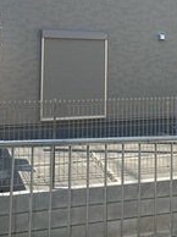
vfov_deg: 35.6
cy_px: 46
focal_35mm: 52
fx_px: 355
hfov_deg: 27.0
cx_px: 159
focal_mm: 3.99
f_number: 1.8
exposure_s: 1/1156
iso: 32
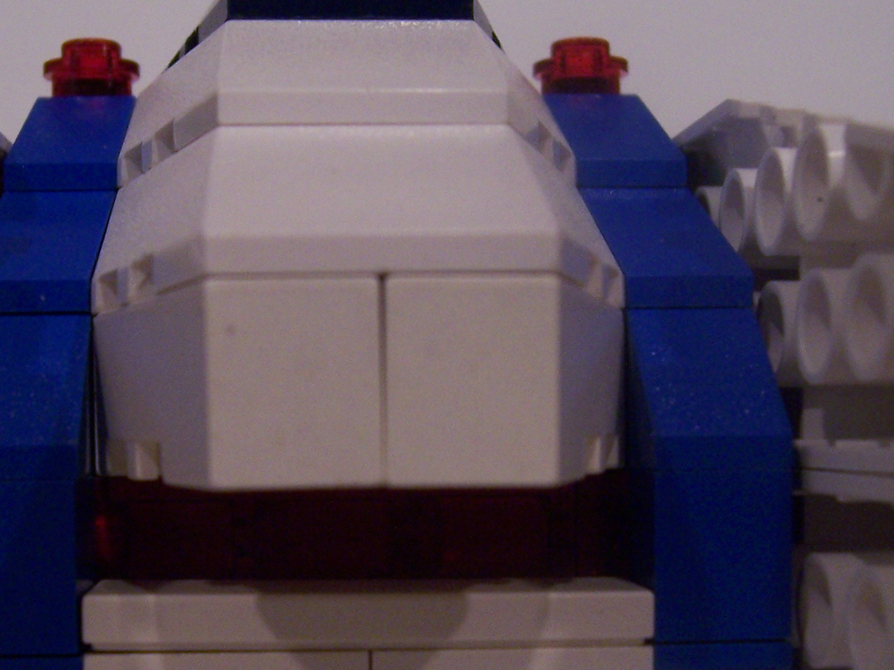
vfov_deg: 24.1
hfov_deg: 32.0
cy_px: 518
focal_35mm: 60
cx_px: 336
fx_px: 1550
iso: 140
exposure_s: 1/8
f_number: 3.4
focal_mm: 5.5
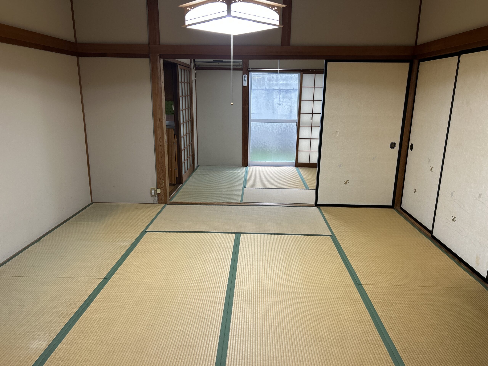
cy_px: 183
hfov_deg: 67.3
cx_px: 244
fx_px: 367
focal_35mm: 26
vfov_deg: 53.1
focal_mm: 5.7
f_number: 1.5
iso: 80
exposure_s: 1/60
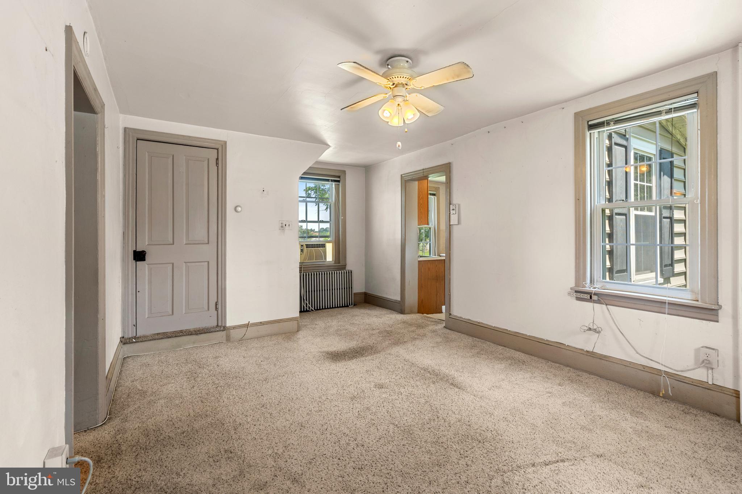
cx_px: 371
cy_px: 247
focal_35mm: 16
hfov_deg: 96.7
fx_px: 330
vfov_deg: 73.7
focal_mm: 16
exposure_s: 1/4
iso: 400
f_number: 8
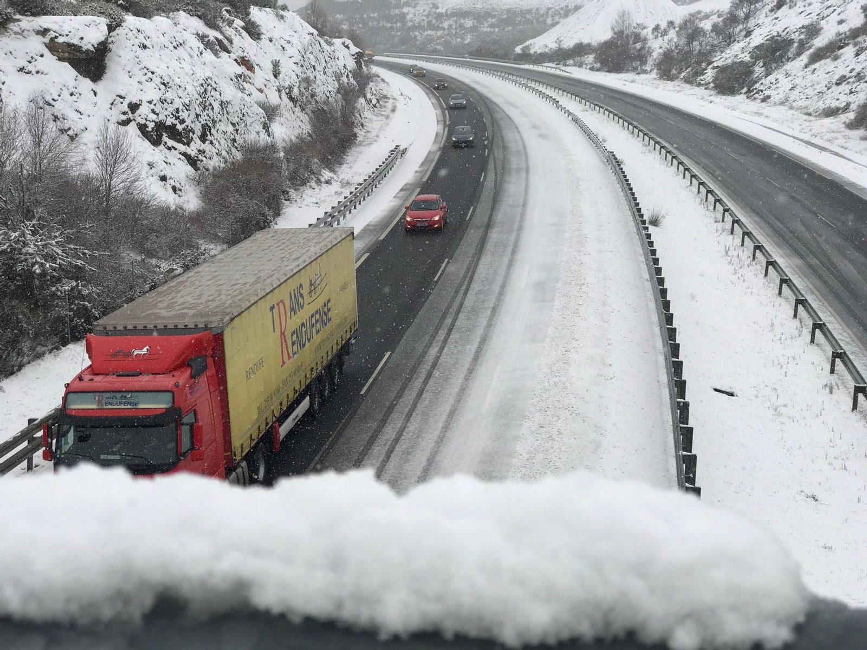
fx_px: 1428
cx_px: 434
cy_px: 325
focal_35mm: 57
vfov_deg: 25.7
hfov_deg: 33.8
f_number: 2.8
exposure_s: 1/1064
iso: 20
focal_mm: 6.6
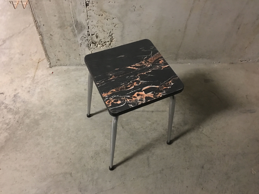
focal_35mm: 29
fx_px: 217
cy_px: 97
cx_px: 130
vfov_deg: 48.2
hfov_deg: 61.7
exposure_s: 1/4
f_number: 2.2
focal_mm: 4.15
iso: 125
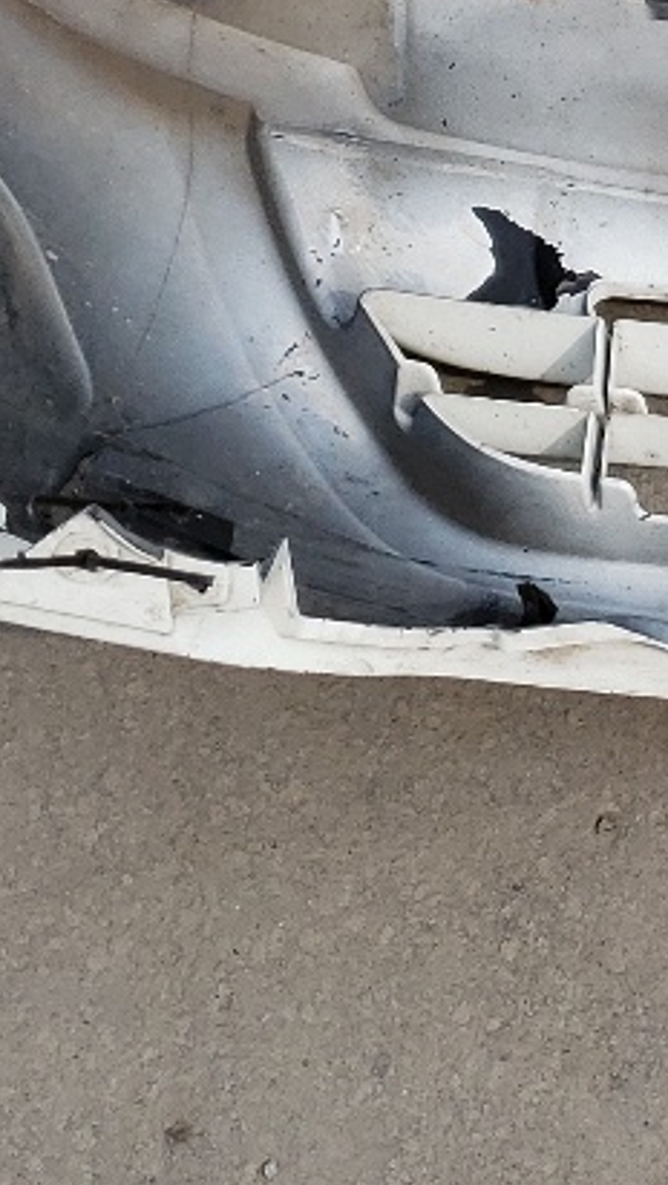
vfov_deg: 18.9
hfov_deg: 10.4
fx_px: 3461
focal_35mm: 110
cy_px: 3
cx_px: 1186
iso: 50
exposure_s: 1/2500
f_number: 1.5
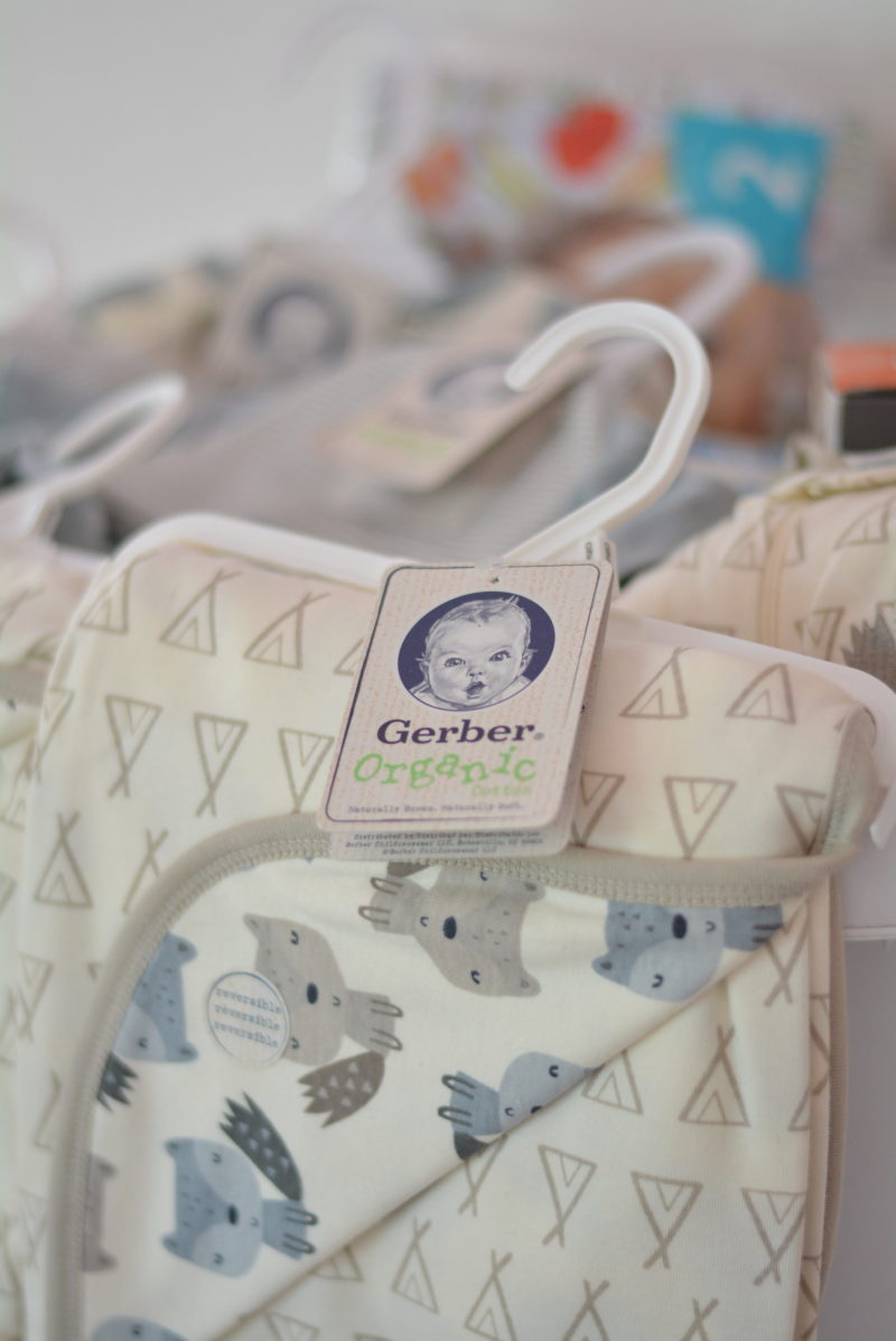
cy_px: 670
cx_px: 448
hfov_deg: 18.2
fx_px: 2795
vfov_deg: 27.0
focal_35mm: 75
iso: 1000
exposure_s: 1/250
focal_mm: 50
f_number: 1.8
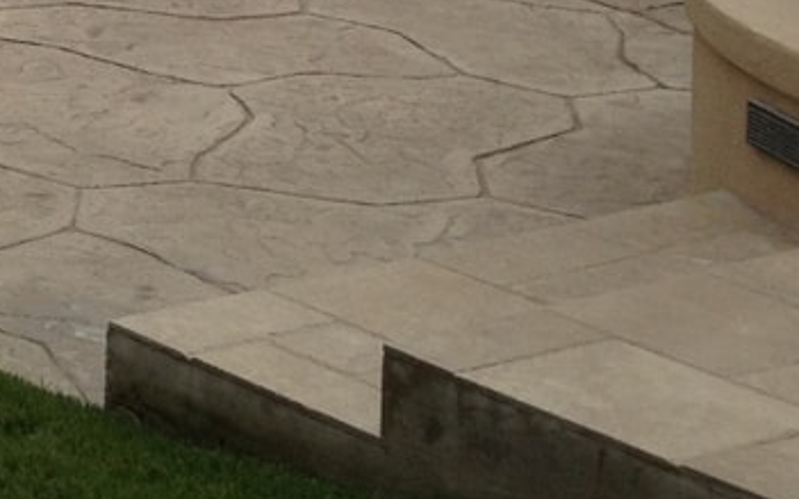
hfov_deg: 13.7
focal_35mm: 141
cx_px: -502
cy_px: -608
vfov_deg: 8.6
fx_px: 3069
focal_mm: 4.28
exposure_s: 1/1284
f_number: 2.4
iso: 50
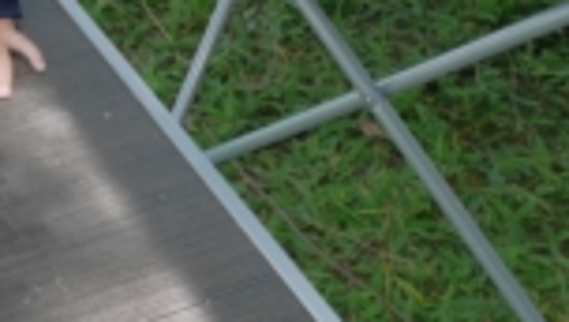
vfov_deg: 12.1
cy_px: -230
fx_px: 1405
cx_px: -168
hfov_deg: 20.9
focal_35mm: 93
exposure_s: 1/50
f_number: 9
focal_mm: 13
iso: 200
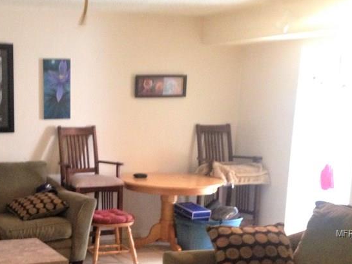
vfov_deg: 23.1
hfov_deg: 30.0
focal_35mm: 62
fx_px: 631
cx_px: 45
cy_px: 234
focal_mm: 4.12
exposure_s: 1/17
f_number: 2.4
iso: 400
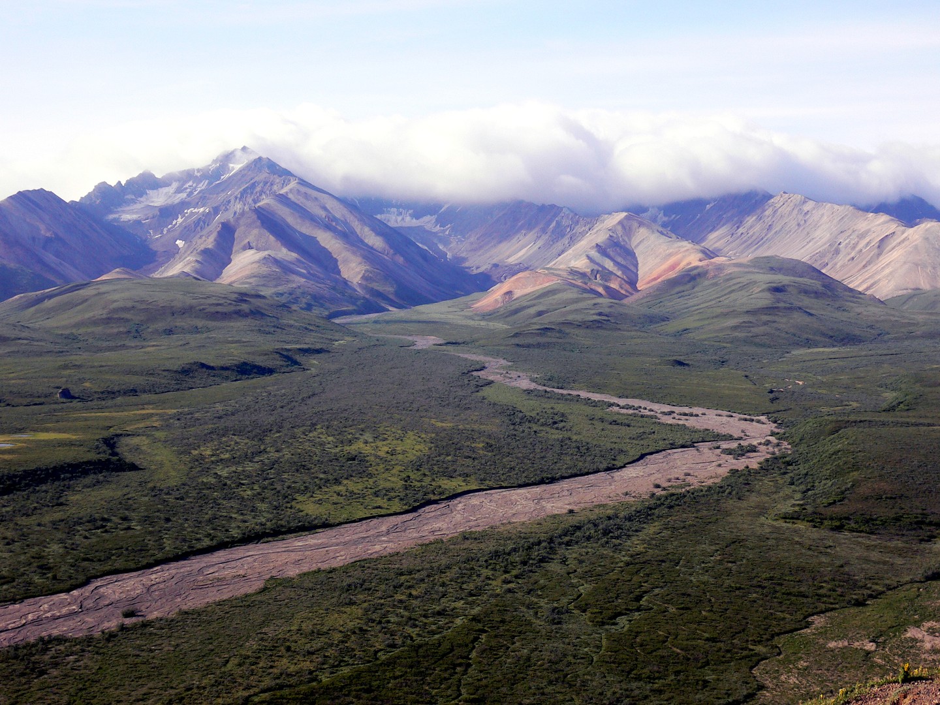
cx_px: 470
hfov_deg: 31.7
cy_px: 352
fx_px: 1656
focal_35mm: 61
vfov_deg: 24.0
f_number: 7.5
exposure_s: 1/160
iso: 80
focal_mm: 10.1
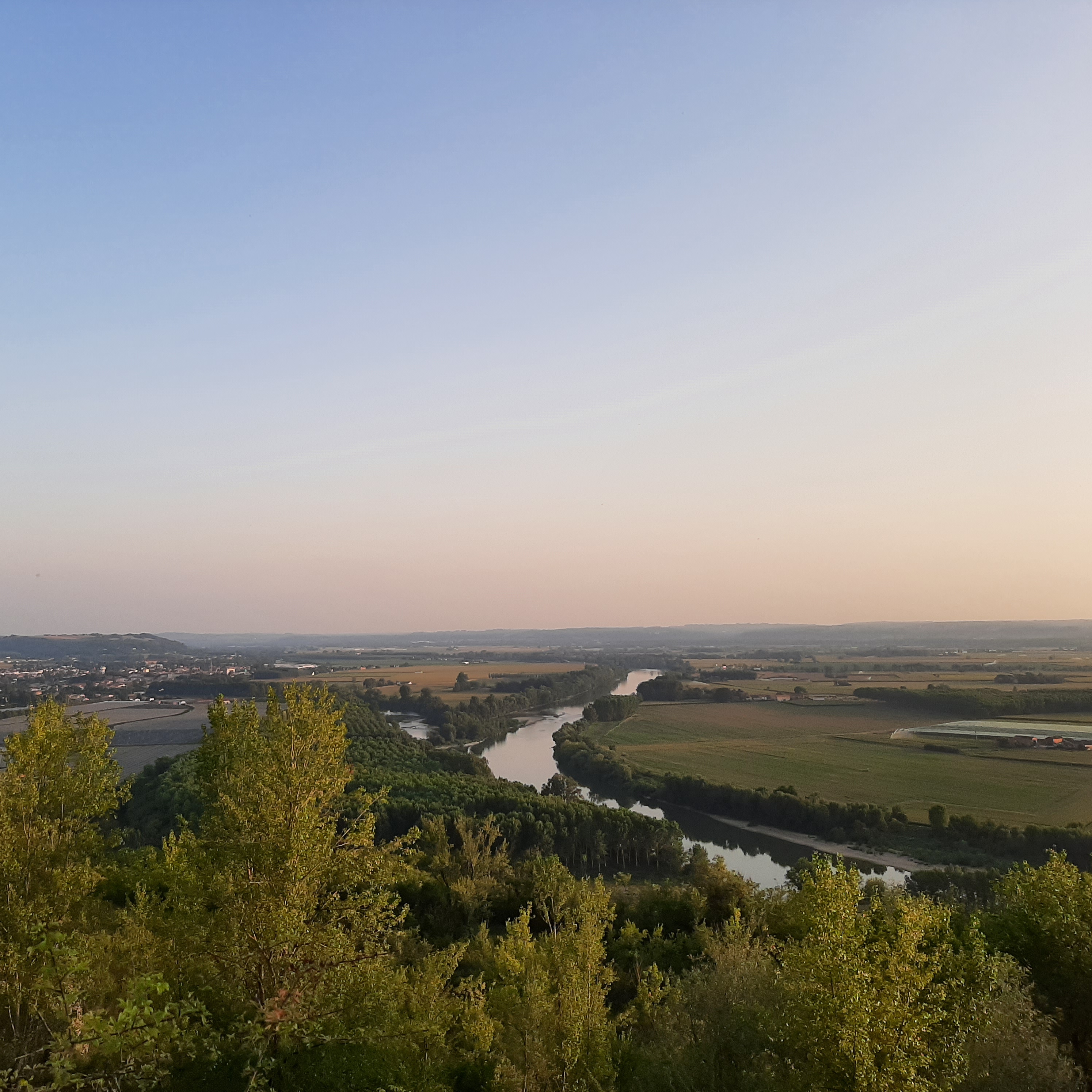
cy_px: 549
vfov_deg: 52.5
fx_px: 1106
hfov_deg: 52.0
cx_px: 409
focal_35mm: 31
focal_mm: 3.93
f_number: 1.7
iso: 40
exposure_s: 1/1193
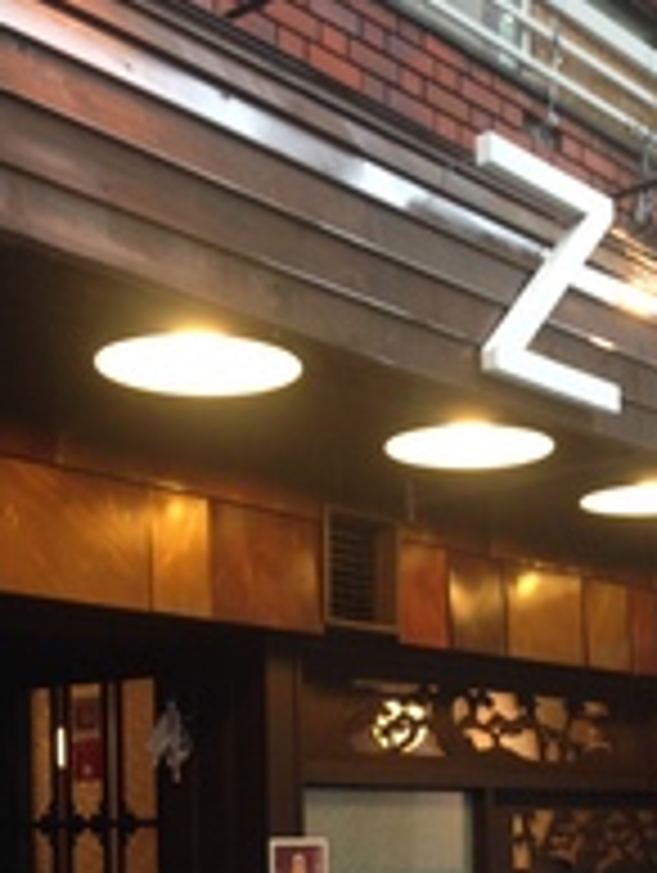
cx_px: 418
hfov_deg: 21.6
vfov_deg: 27.2
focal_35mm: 68
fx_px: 1717
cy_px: 828
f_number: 2.4
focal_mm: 4.12
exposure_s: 1/24
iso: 50
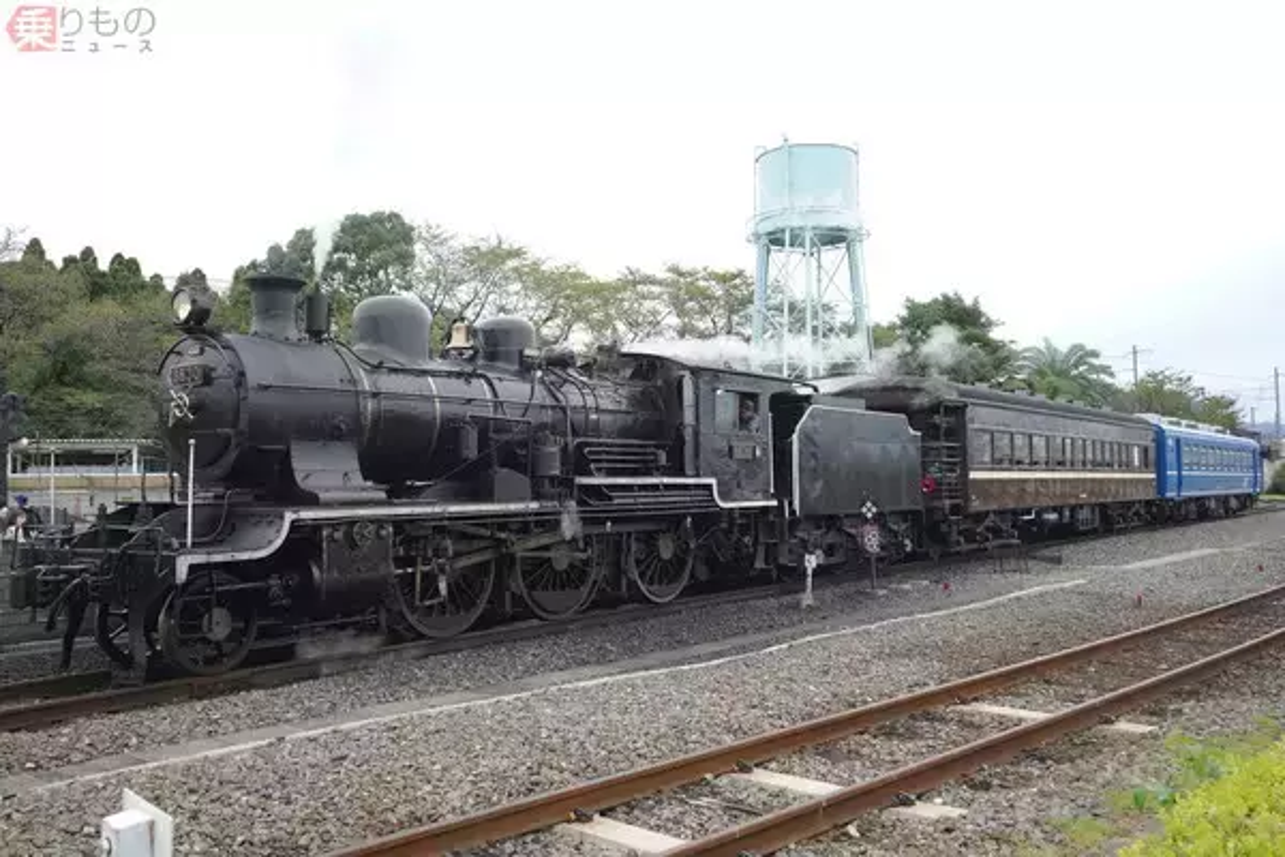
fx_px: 1106
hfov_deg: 60.3
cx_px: 642
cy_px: 428
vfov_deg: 42.3
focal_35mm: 31
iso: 5000
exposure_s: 1/2000
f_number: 8
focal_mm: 31
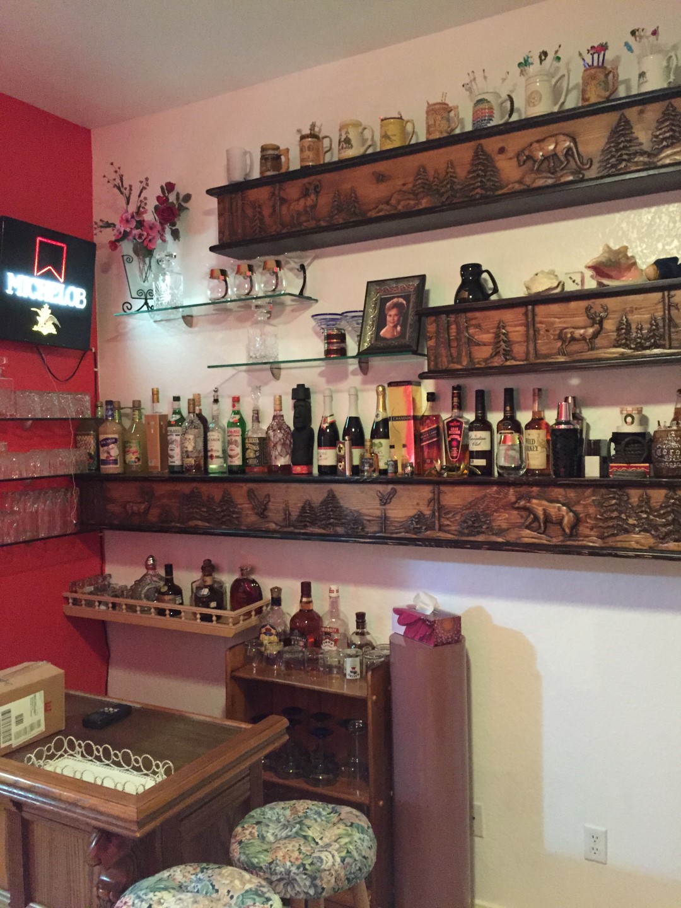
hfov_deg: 48.2
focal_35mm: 29
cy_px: 454
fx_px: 761
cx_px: 340
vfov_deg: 61.7
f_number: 2.2
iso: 400
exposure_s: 1/15
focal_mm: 4.15
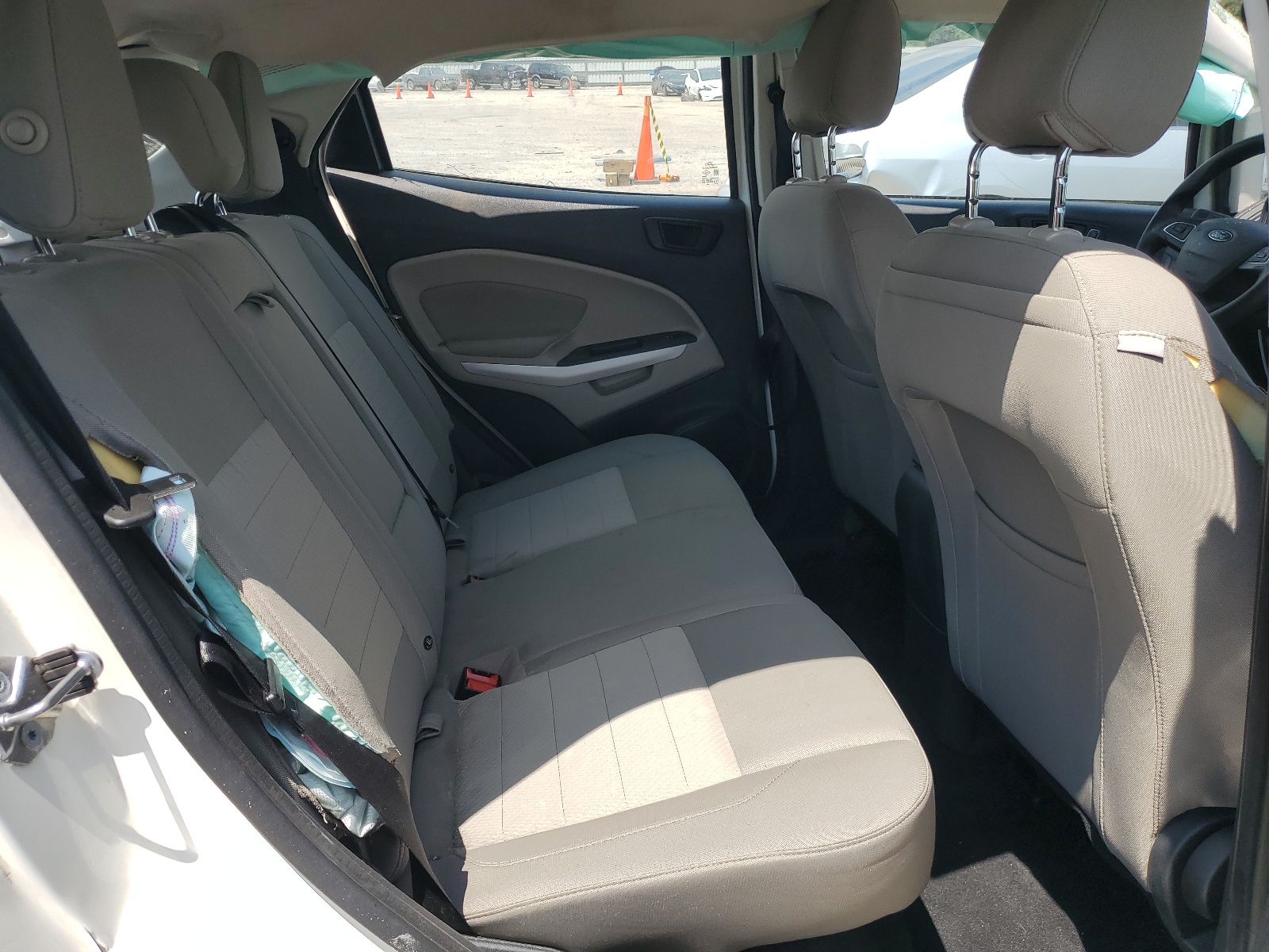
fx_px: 953
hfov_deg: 67.3
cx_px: 634
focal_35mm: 26
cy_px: 476
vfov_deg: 53.1
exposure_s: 1/1667
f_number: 1.5
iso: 50
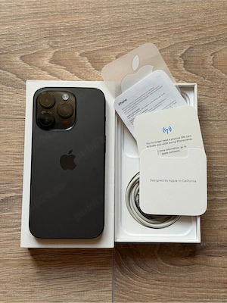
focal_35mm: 48
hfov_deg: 30.3
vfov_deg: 39.7
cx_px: 114
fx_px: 420
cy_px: 152
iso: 160
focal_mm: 6.76
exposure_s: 1/60
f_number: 1.78
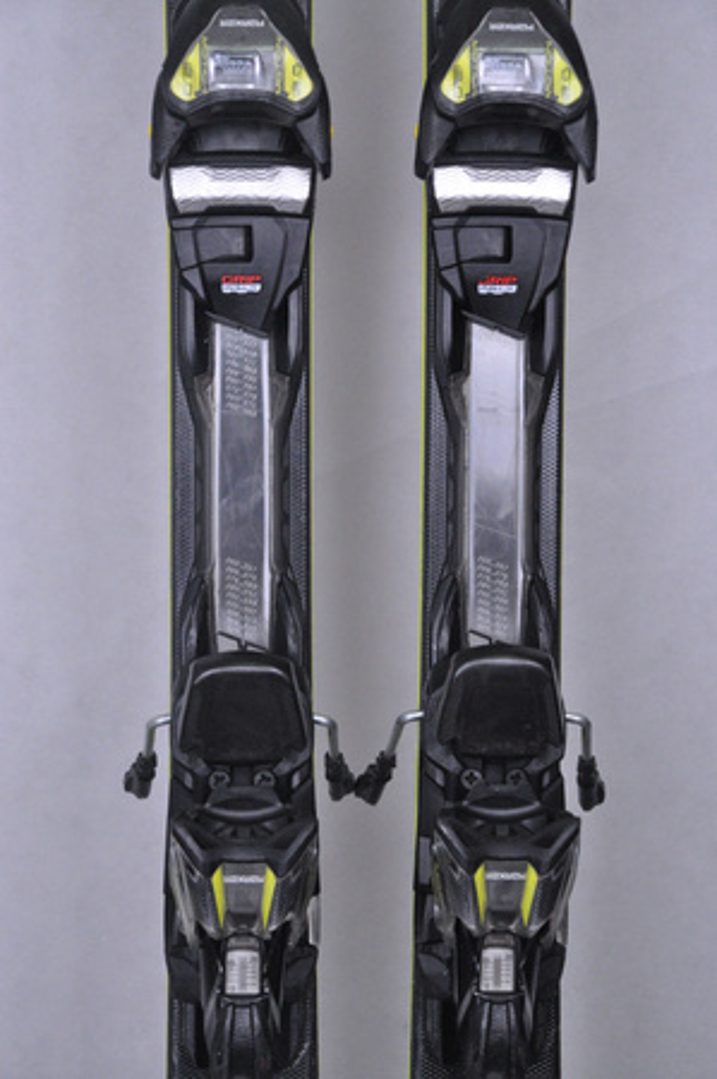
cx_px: 358
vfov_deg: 17.1
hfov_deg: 11.4
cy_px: 540
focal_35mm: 120
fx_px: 3593
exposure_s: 1/125
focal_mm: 80
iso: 3200
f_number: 8
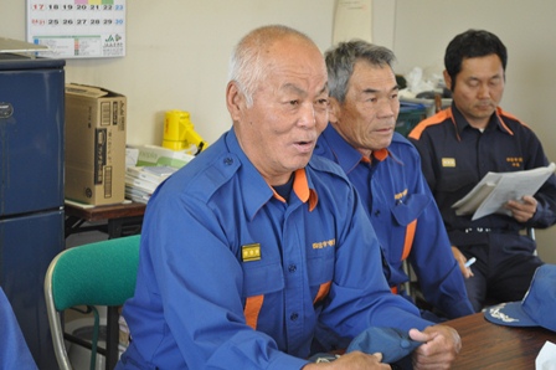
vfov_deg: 17.5
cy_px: 185
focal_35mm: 78
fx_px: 1204
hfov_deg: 26.0
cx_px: 278
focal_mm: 52
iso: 800
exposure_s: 1/80
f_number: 5.6
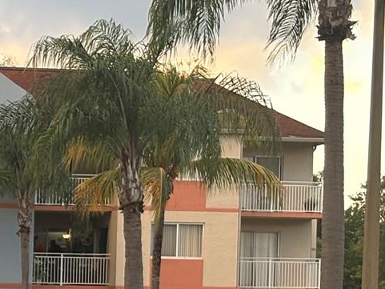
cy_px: 363
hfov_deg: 10.9
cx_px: -234
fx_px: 1925
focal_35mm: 173
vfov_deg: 8.5
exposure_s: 1/212
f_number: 1.6
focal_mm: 5.96
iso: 40
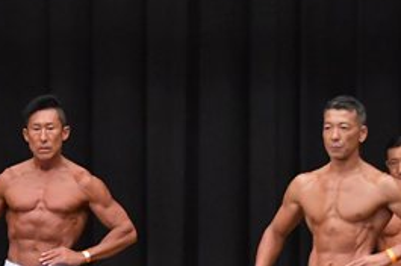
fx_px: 4139
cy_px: 295
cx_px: -39
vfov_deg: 3.7
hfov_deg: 5.5
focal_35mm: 372
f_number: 5.6
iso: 6400
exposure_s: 1/400
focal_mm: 85
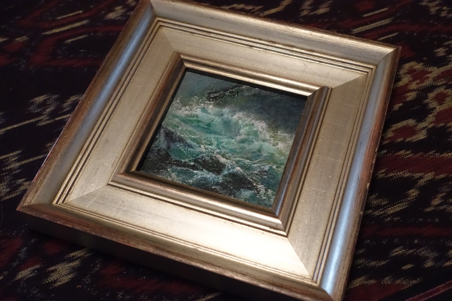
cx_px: 226
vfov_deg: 30.5
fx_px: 552
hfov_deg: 44.5
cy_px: 150
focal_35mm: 44
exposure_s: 1/100
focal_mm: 16.17
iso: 3200
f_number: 2.8
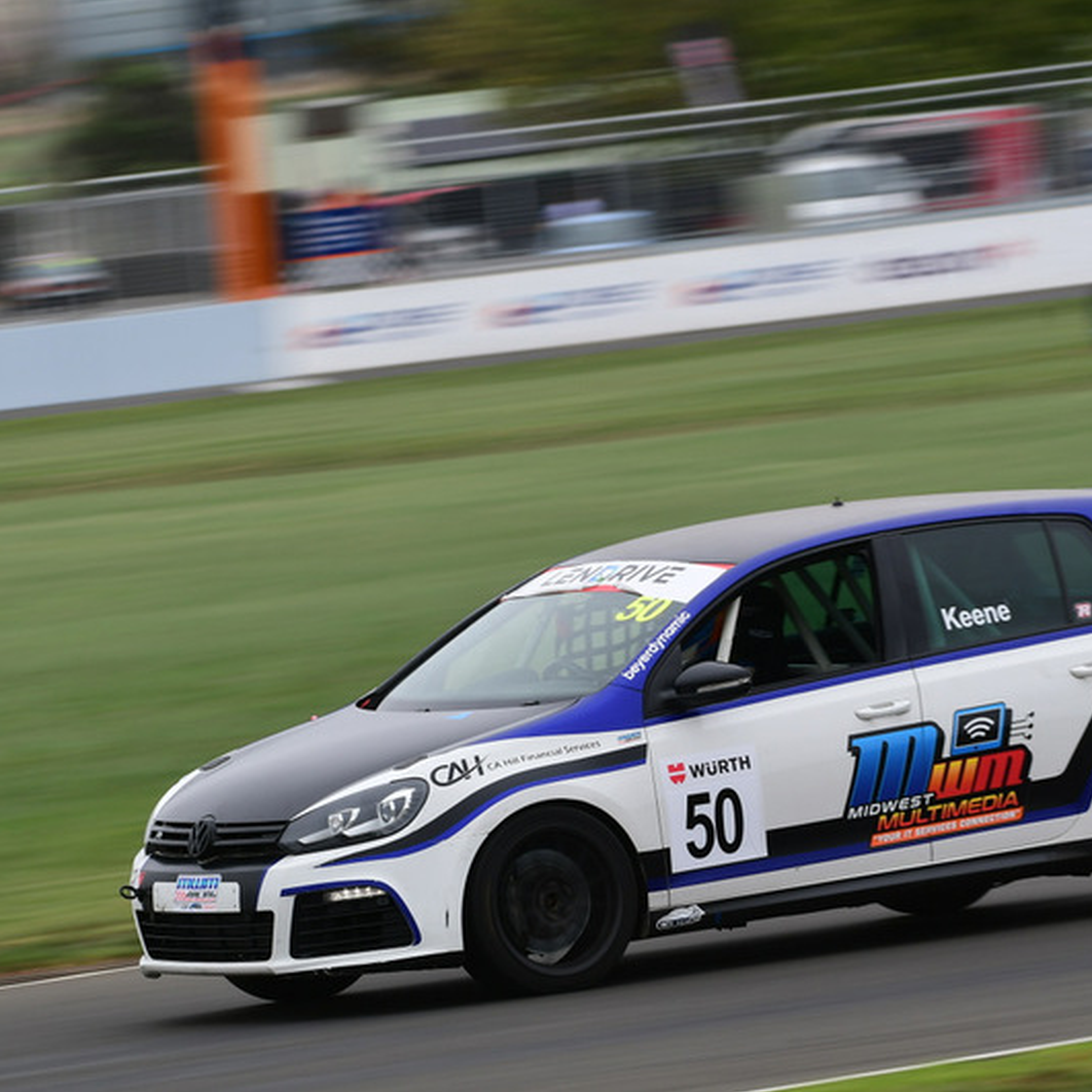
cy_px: 545
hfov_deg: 4.6
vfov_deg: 4.6
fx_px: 13705
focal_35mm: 384
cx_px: 590
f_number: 10
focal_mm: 200
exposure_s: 1/160
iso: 160
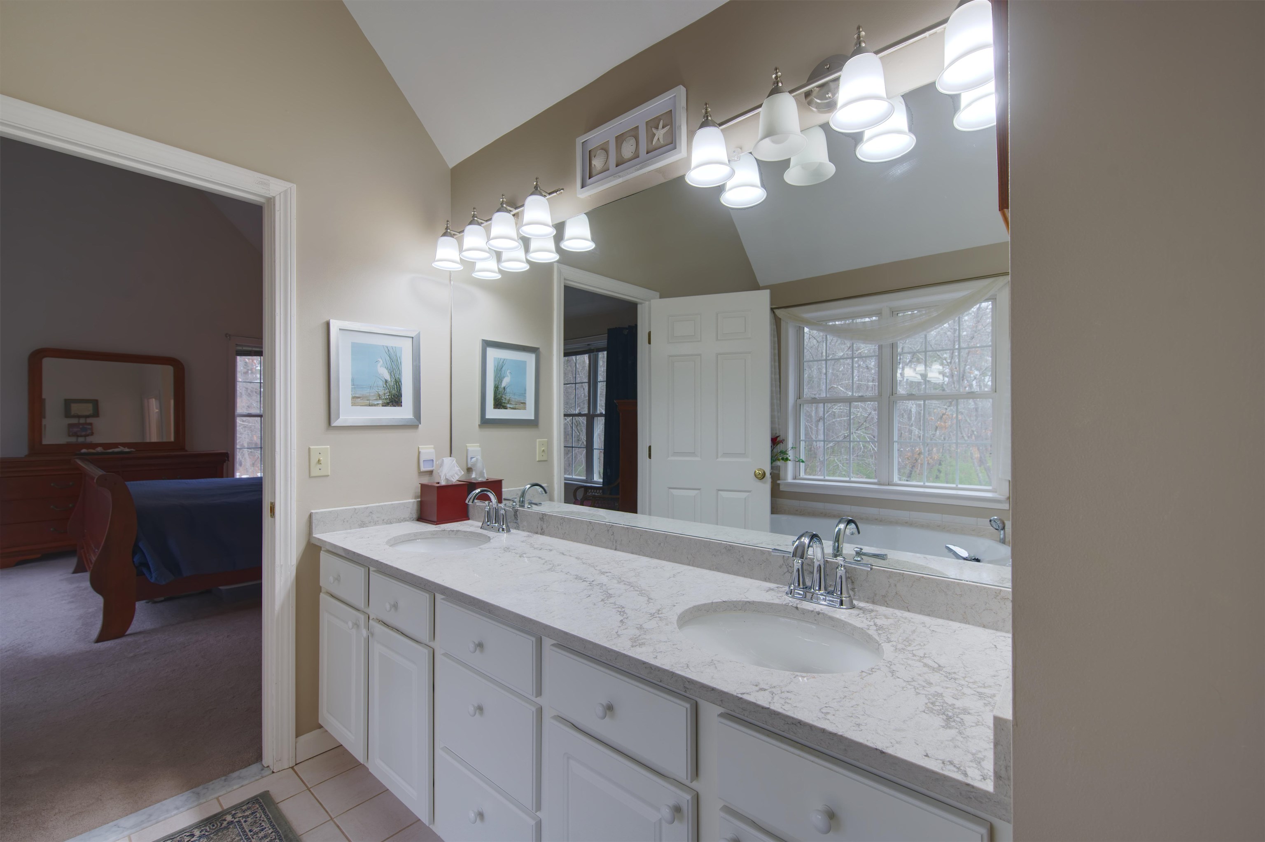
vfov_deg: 77.2
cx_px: 632
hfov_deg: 100.4
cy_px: 421
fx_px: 527
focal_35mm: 15
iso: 250
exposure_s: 1/6
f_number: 7.1
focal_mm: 15
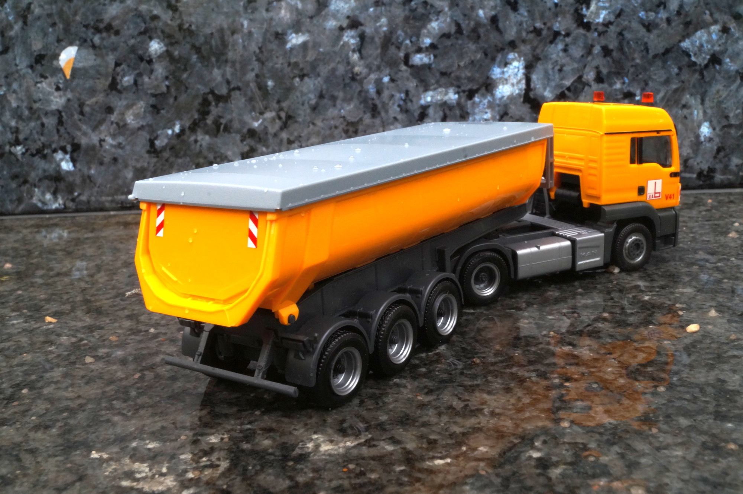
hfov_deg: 46.4
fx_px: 866
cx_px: 372
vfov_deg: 31.9
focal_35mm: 42
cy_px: 247
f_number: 25
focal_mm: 28
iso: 640
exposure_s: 1/60
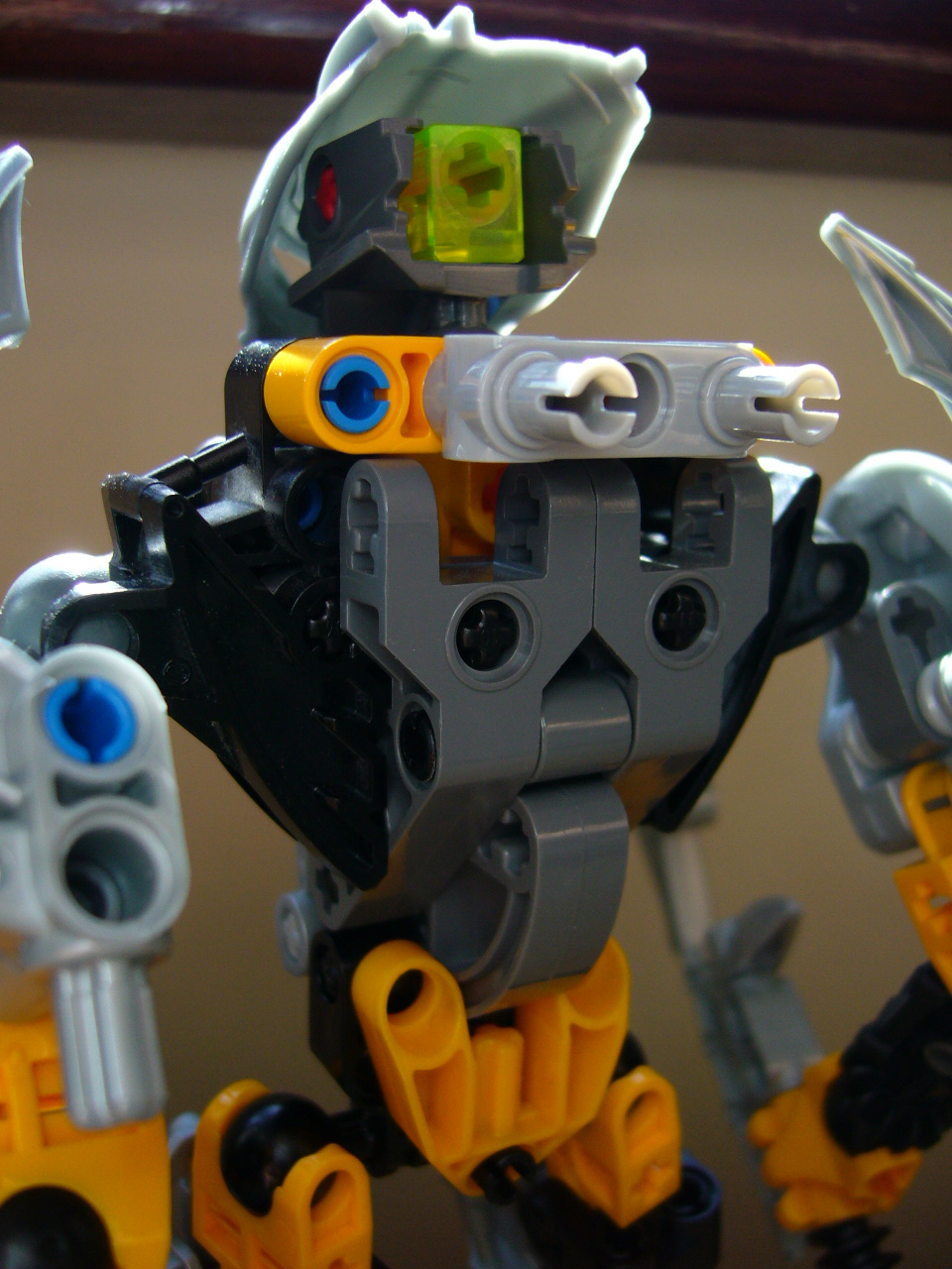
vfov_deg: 52.6
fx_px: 1283
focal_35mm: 35
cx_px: 476
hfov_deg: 40.7
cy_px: 634
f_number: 2.8
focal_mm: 5.8
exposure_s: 1/160
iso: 100
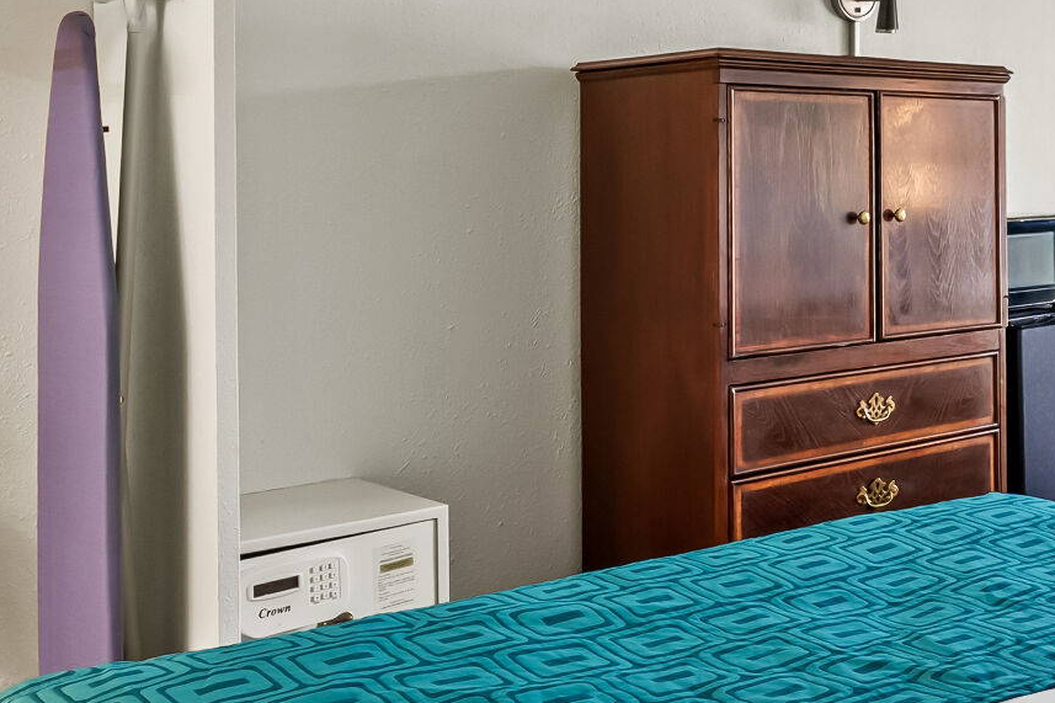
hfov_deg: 36.1
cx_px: 977
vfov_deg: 26.2
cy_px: 212
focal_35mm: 51
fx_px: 1497
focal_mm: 14.6
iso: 800
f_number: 6.3
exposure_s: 1/8
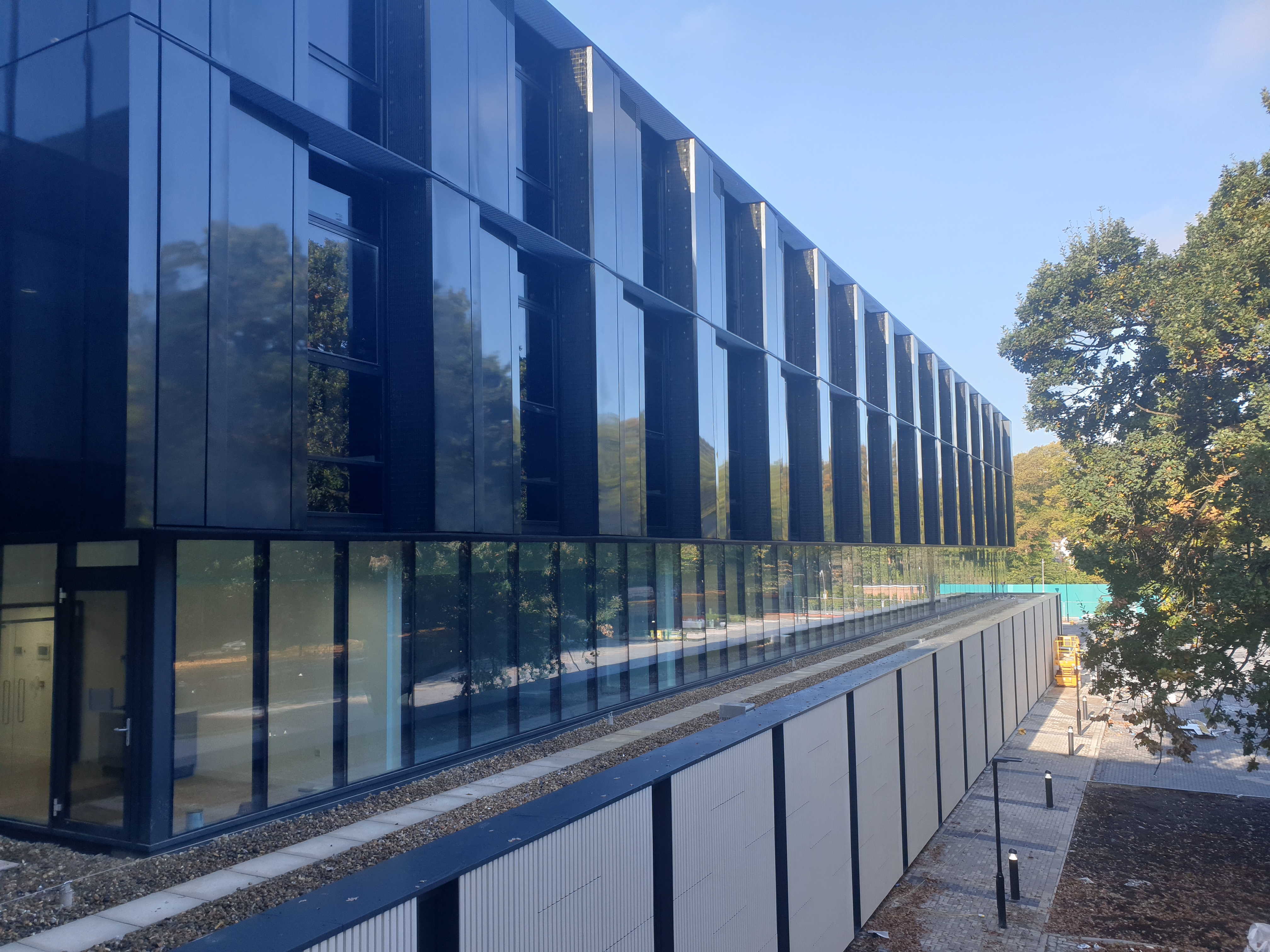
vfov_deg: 53.1
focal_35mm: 26
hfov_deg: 67.3
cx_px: 635
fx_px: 954
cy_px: 476
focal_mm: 4.3
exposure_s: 1/471
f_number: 2.4
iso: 50
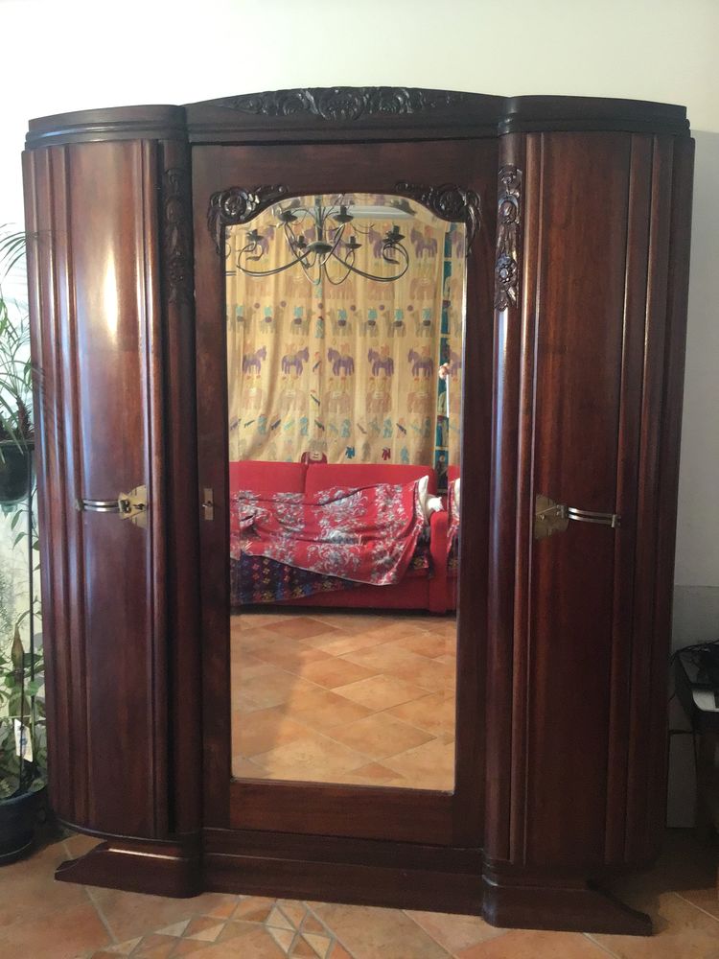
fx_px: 859
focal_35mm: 31
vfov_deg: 58.4
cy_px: 480
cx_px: 360
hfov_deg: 45.4
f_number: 2.4
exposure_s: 1/20
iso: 200
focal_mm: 3.3
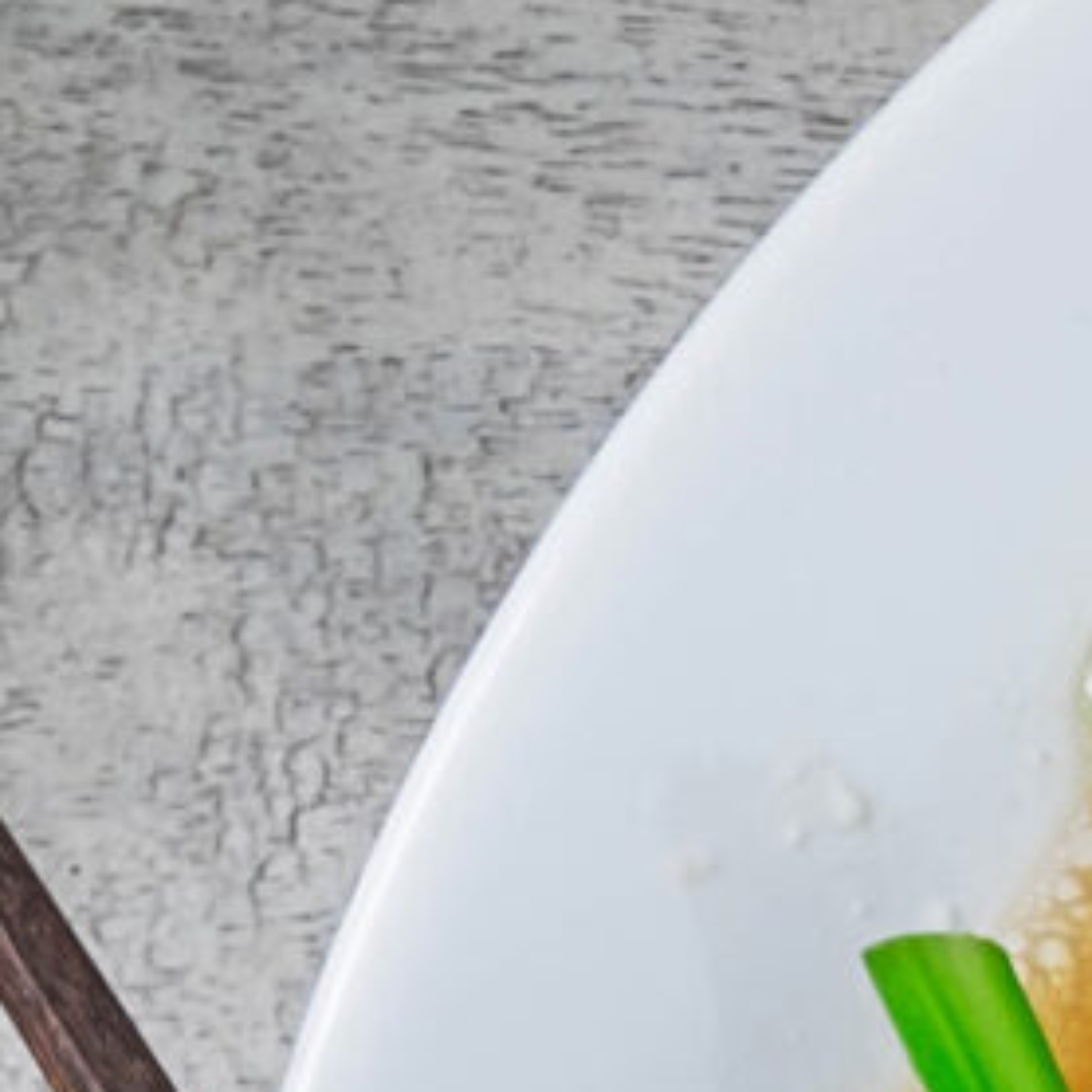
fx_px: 10065
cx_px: 3013
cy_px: 2288
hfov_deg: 5.9
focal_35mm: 282
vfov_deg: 6.0
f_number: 8
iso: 200
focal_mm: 30.2
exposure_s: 1/9
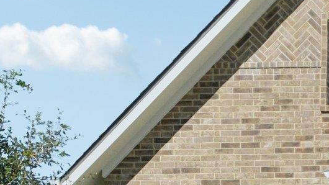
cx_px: 561
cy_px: 167
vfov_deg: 14.1
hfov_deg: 19.7
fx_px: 741
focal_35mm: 85
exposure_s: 1/1600
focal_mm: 14
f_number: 8
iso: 400
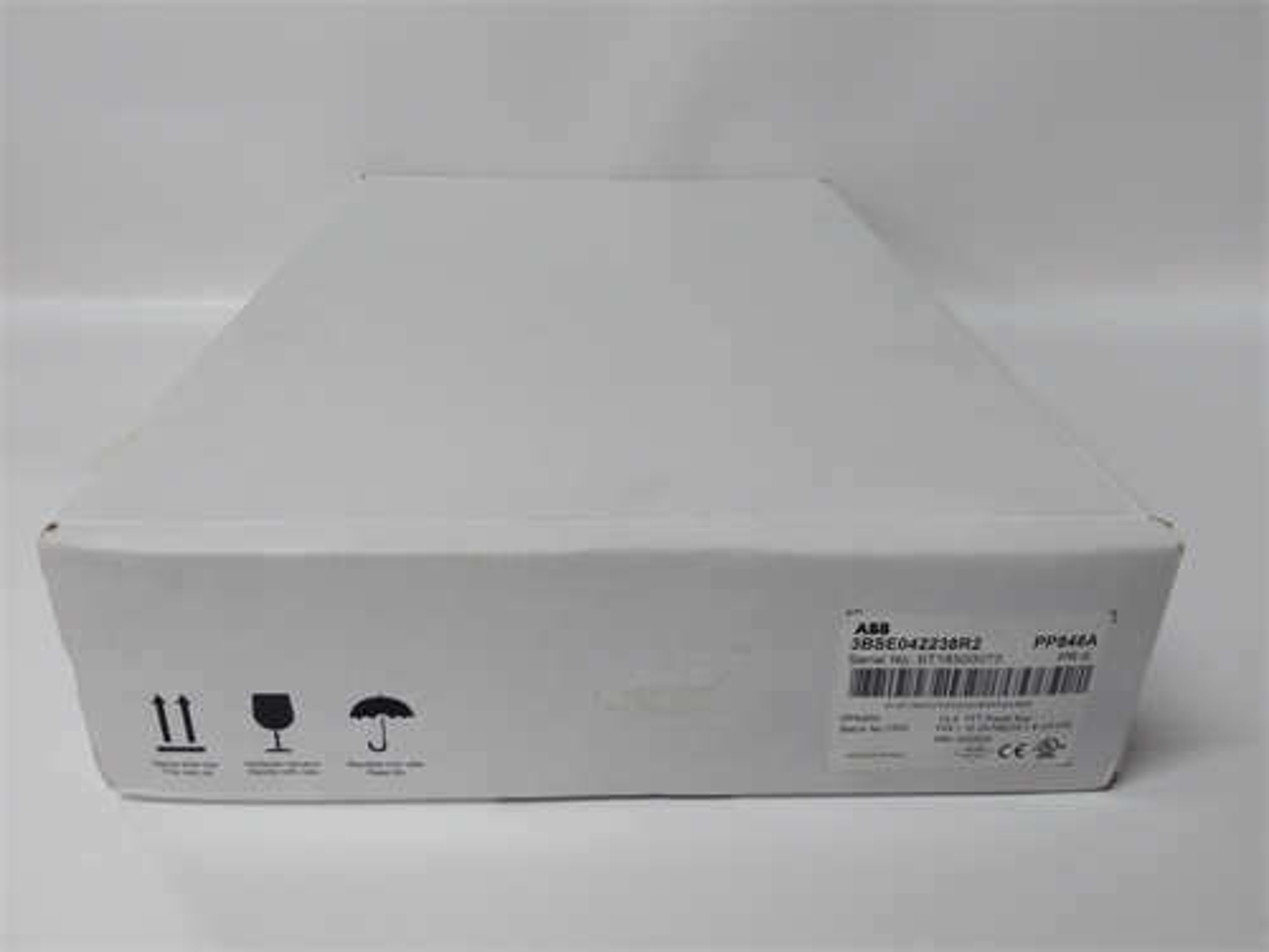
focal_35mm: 27
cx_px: 634
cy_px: 476
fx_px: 990
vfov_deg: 51.4
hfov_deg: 65.3
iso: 120
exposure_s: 1/33
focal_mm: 3.79
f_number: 2
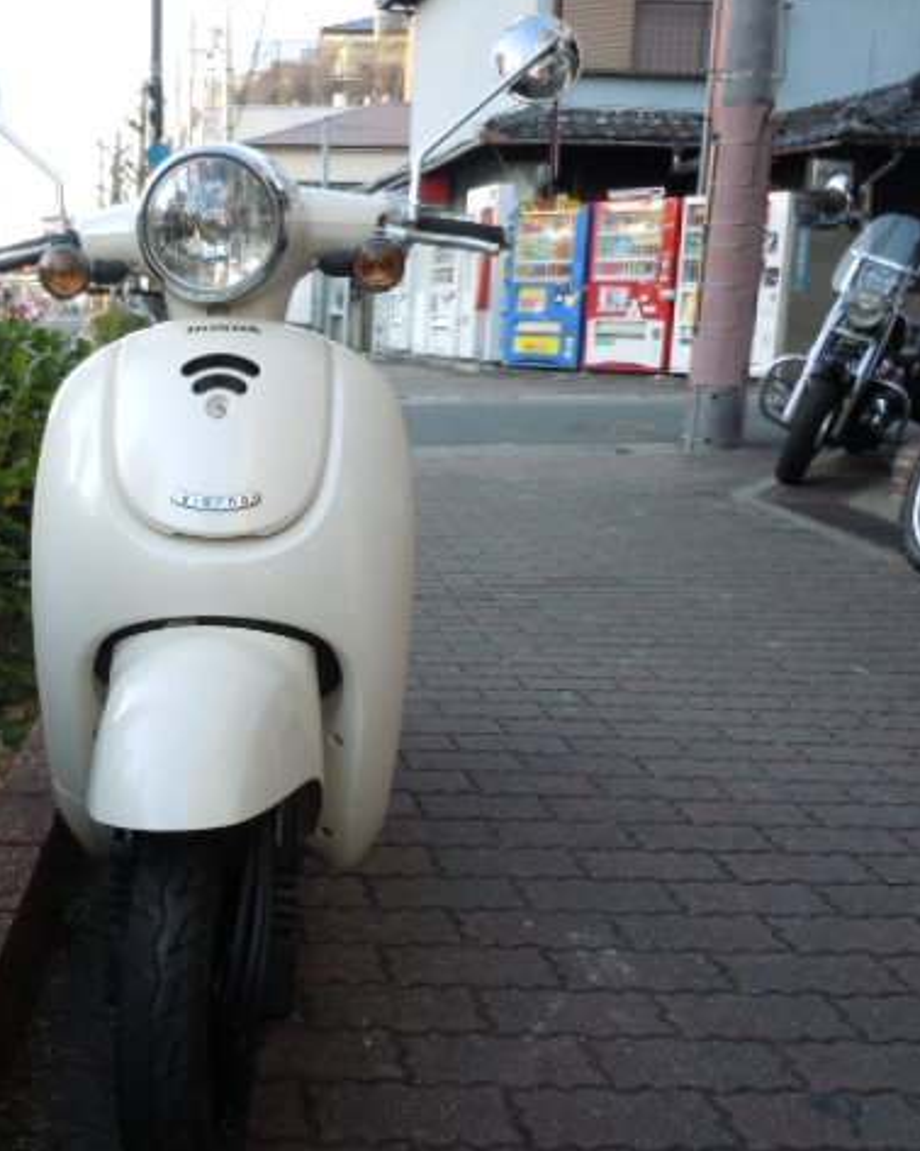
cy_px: 574
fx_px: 1260
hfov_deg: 38.6
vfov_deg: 49.1
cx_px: 187
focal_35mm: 37
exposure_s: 1/80
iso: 100
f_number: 3.7
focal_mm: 5
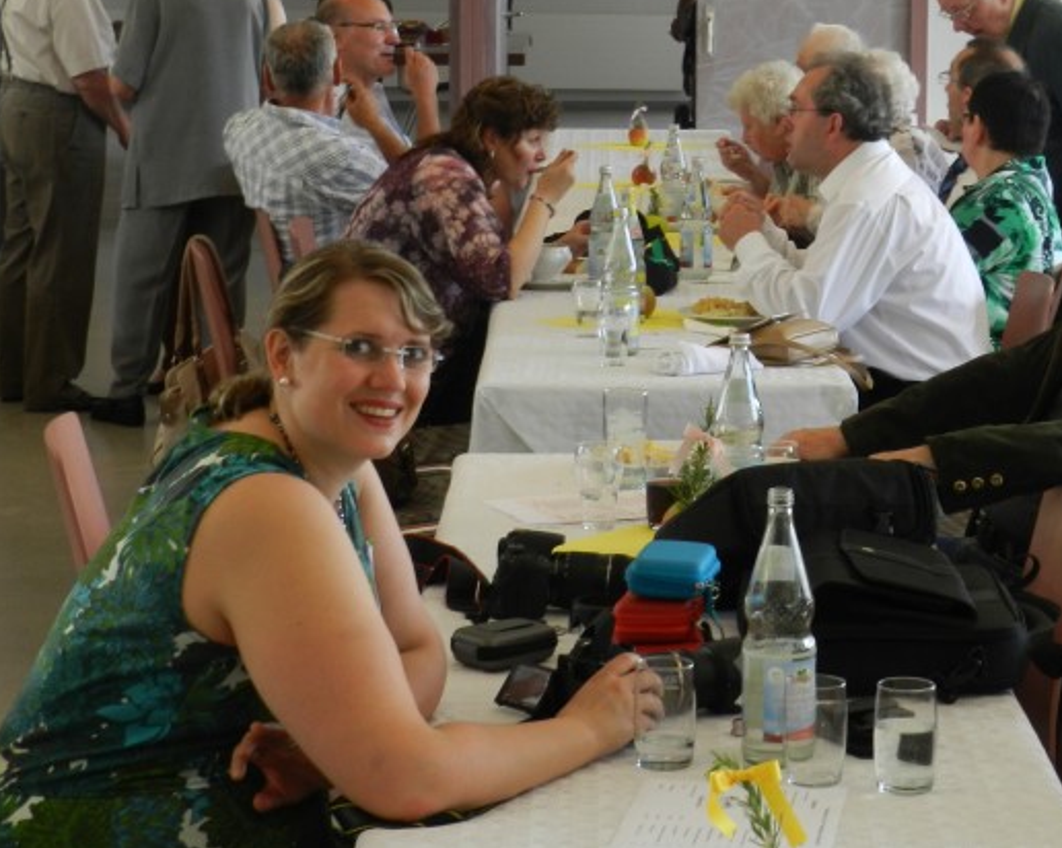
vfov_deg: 14.9
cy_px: 241
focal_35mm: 103
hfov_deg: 18.6
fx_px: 3235
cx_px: 747
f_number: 4.7
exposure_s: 1/30
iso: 180
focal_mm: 12.1
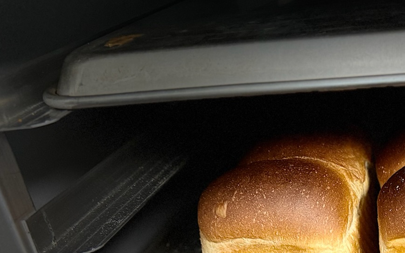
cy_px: 260
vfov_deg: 20.8
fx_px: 662
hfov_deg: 30.8
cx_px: 433
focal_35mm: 60
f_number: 1.78
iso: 640
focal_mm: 6.76
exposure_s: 1/60
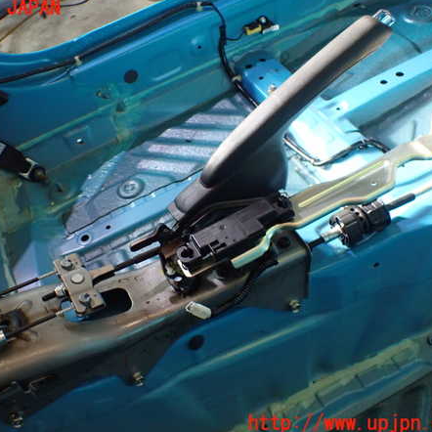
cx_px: 176
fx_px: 508
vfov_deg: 46.0
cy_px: 216
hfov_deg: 45.8
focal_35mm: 36
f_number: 2.3
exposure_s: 1/80
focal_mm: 5.4
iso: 800
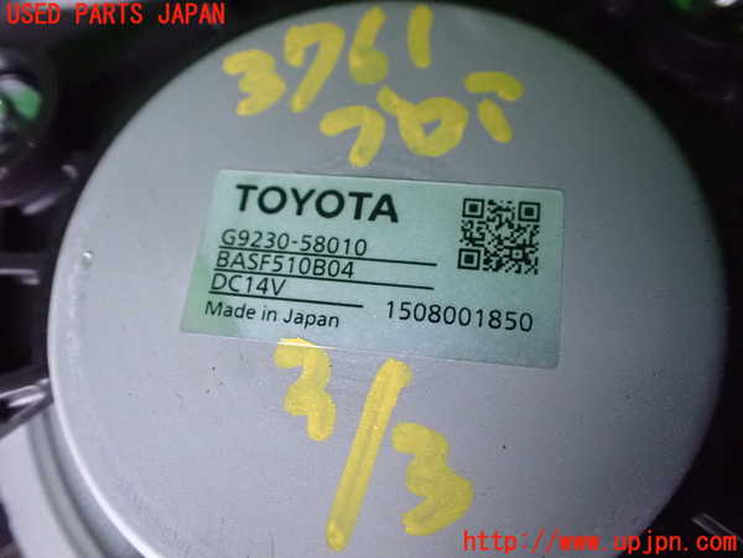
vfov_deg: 46.8
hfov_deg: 60.0
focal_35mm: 30
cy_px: 279
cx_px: 372
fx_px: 644
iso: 1600
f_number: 2.3
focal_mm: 5.4
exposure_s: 1/30
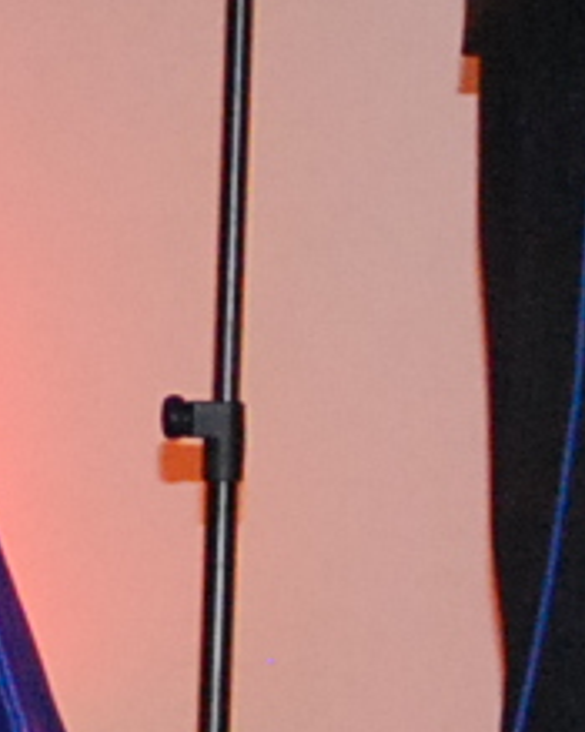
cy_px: -244
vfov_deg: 2.8
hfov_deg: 2.2
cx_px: -1351
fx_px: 14839
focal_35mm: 685
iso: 1250
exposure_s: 1/60
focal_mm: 55
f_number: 4
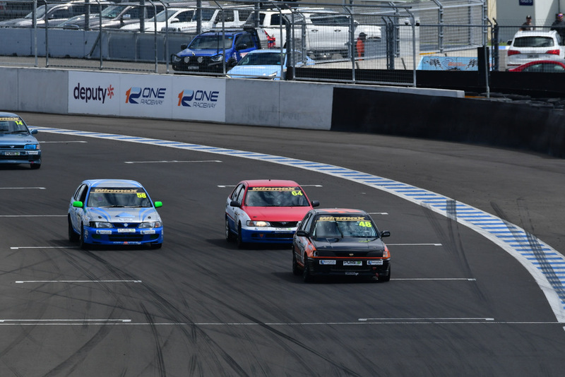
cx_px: 282
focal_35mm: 555
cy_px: 188
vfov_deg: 2.5
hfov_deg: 3.7
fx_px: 8713
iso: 250
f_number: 10
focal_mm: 370
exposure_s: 1/640
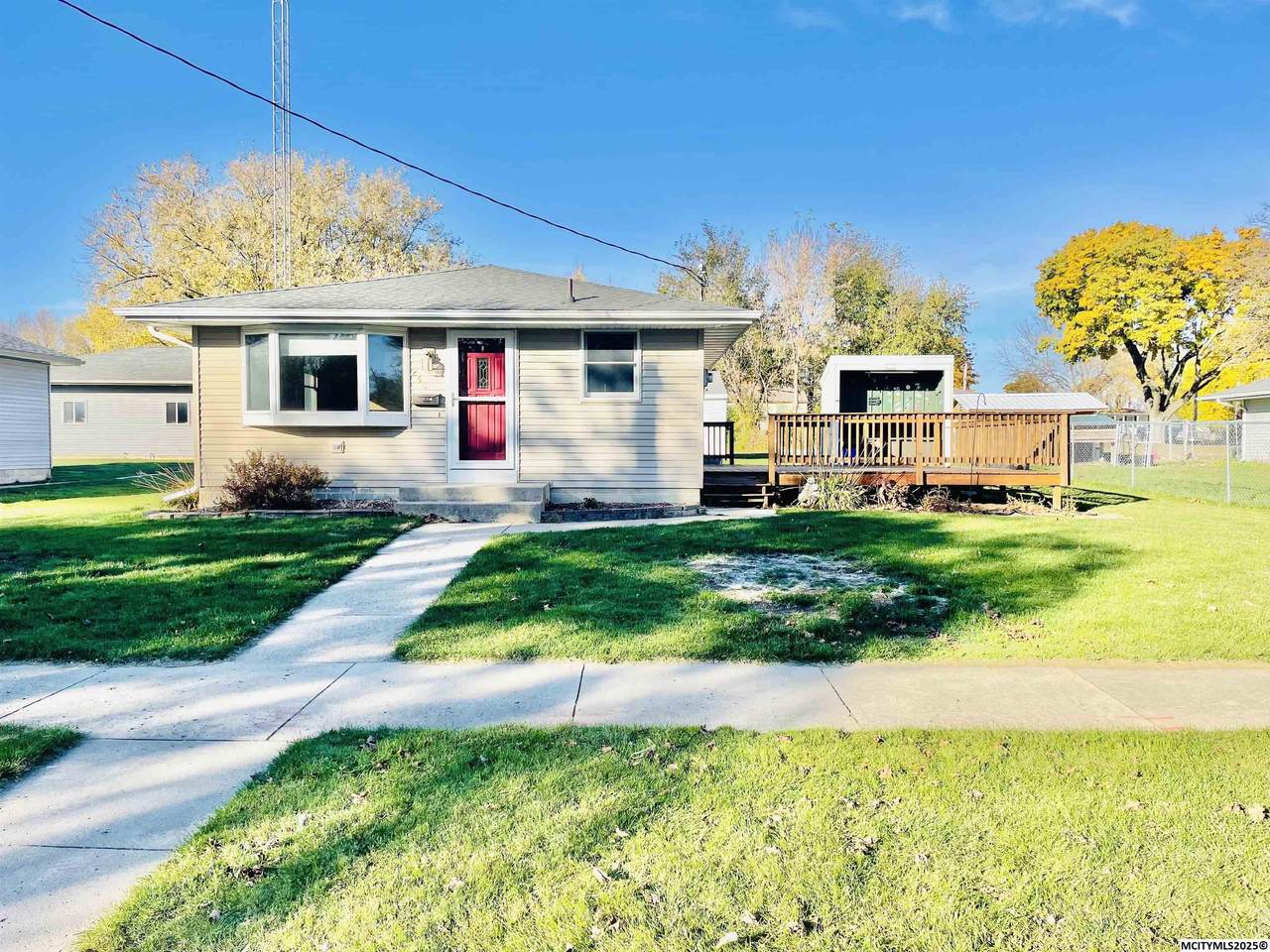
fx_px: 954
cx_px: 635
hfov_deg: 67.3
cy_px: 476
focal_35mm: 26
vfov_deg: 53.1
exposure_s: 1/2257
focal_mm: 4.2
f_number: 1.6
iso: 32
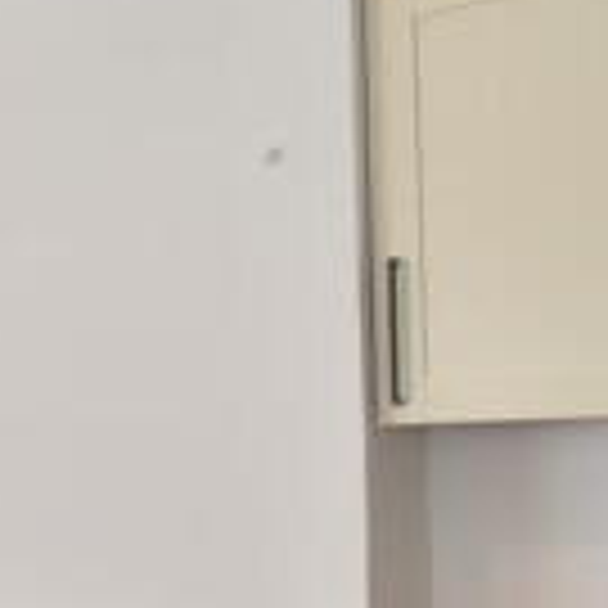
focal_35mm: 62
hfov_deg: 20.8
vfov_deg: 27.5
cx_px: -435
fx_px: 1232
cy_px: 412
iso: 500
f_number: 6.3
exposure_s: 1/160
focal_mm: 10
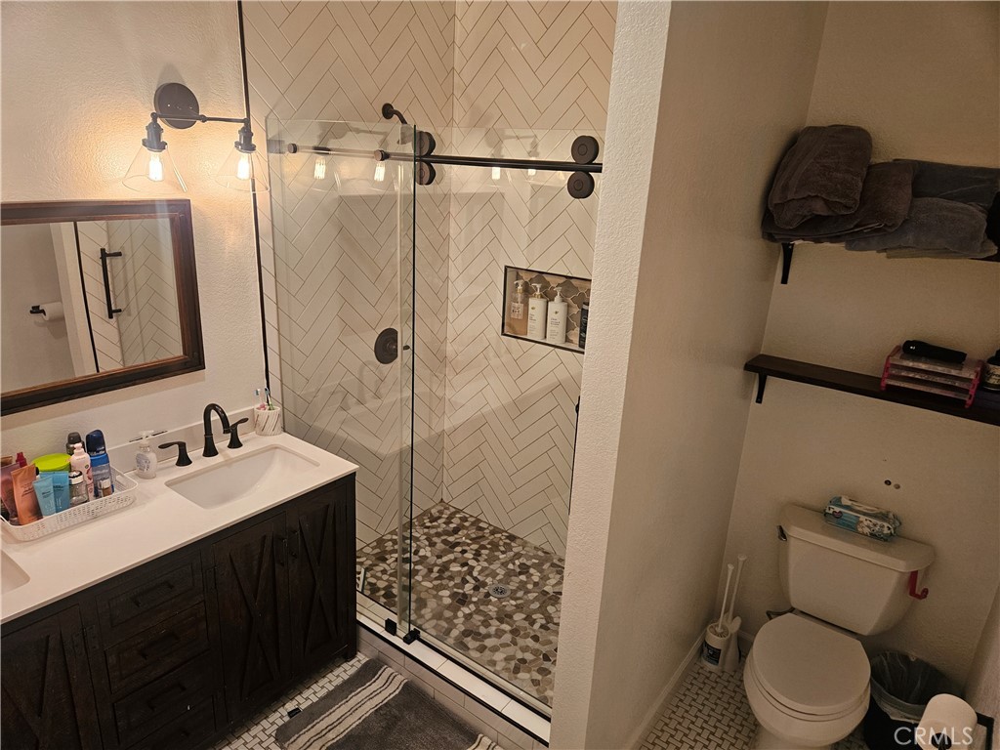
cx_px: 500
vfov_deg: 58.9
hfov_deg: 73.9
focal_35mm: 23
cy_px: 375
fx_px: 664
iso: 200
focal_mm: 5.4
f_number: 1.8
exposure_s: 1/120
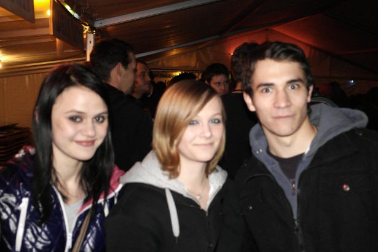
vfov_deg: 34.2
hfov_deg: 49.5
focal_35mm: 39
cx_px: 211
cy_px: 126
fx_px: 409
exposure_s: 1/40
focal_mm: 20
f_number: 3.5
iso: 1600
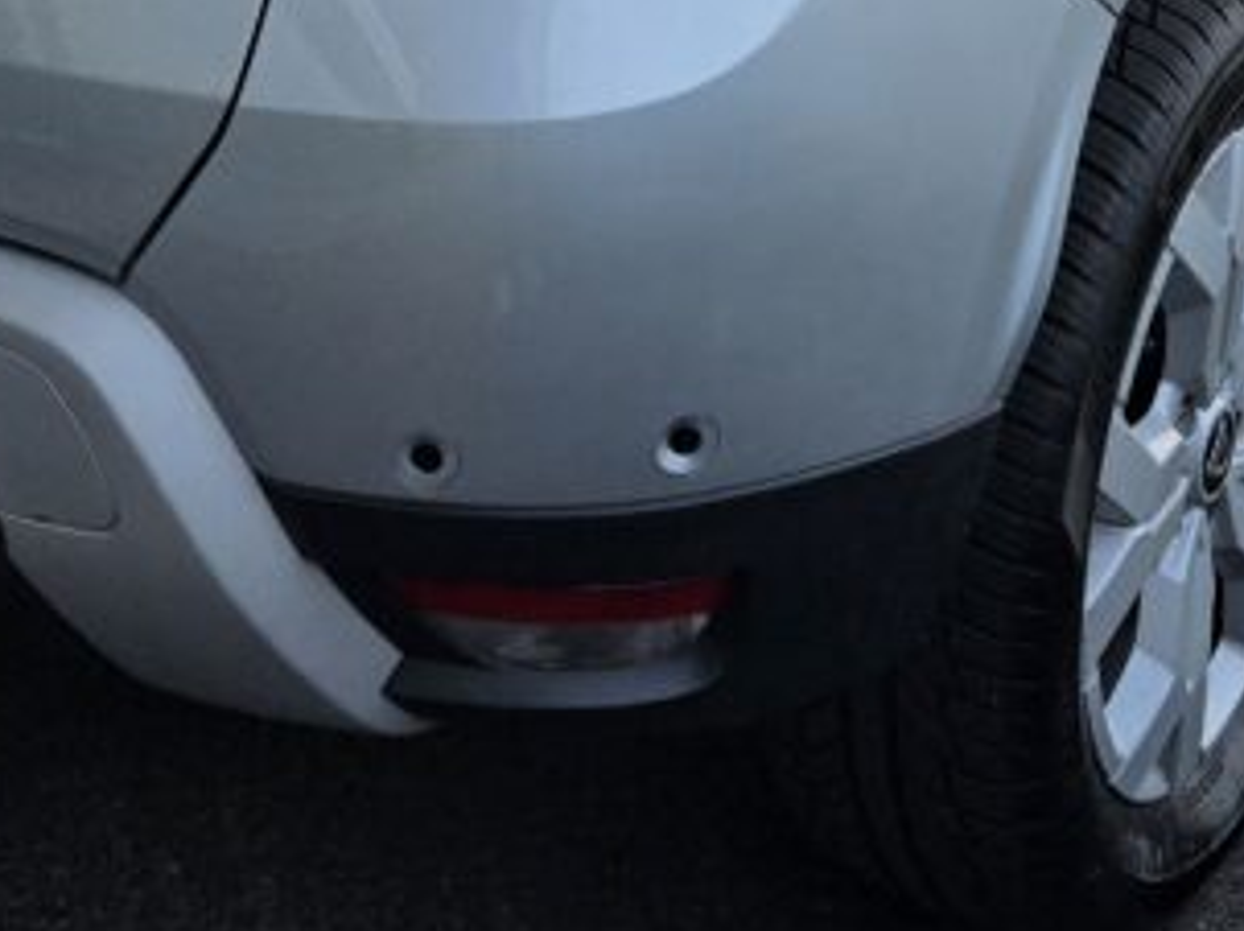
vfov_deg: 17.7
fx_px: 2801
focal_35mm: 78
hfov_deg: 25.0
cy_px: -280
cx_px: 470
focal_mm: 5.4
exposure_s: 1/1465
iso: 80
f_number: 1.8
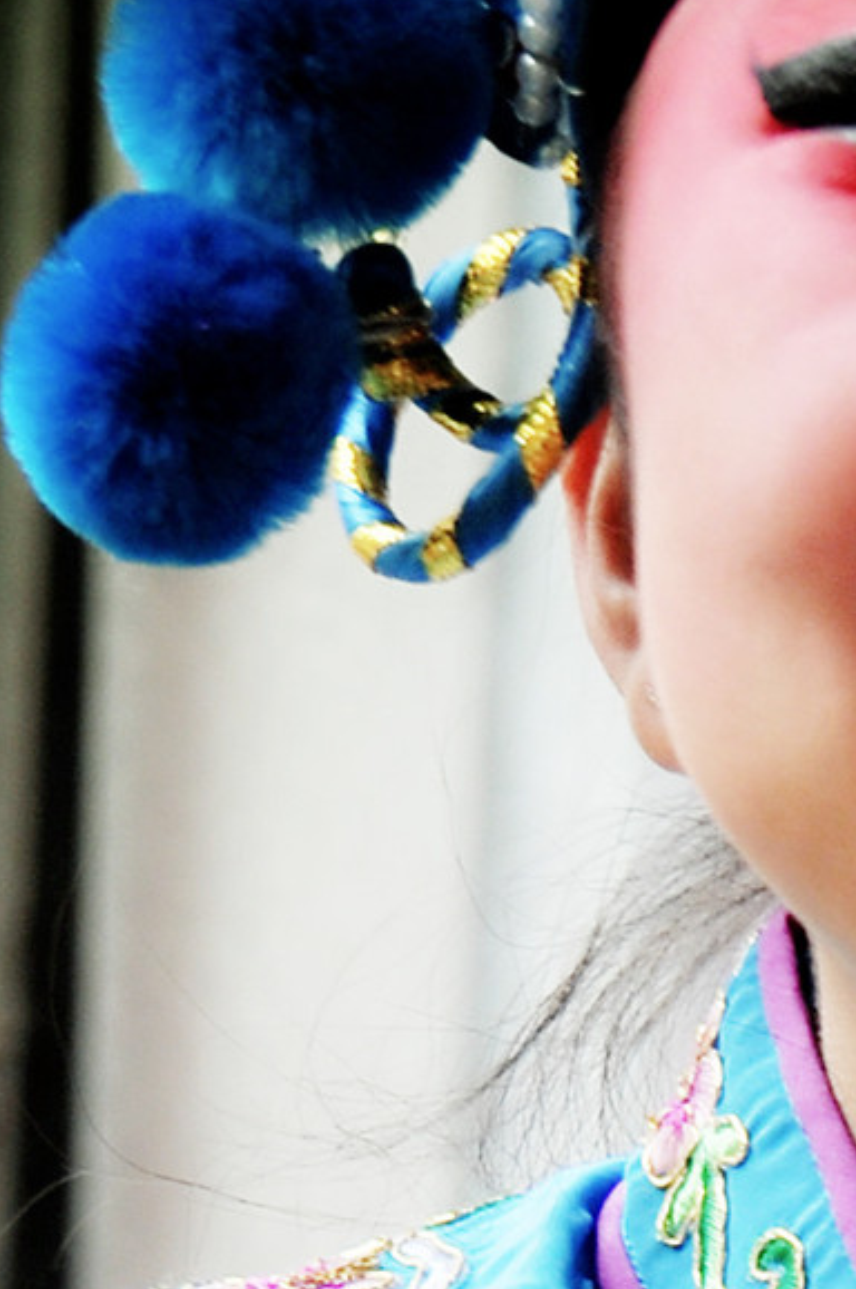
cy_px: 2190
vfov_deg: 5.2
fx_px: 13907
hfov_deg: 3.5
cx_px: 1489
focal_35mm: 389
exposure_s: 1/160
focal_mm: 50
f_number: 3.5
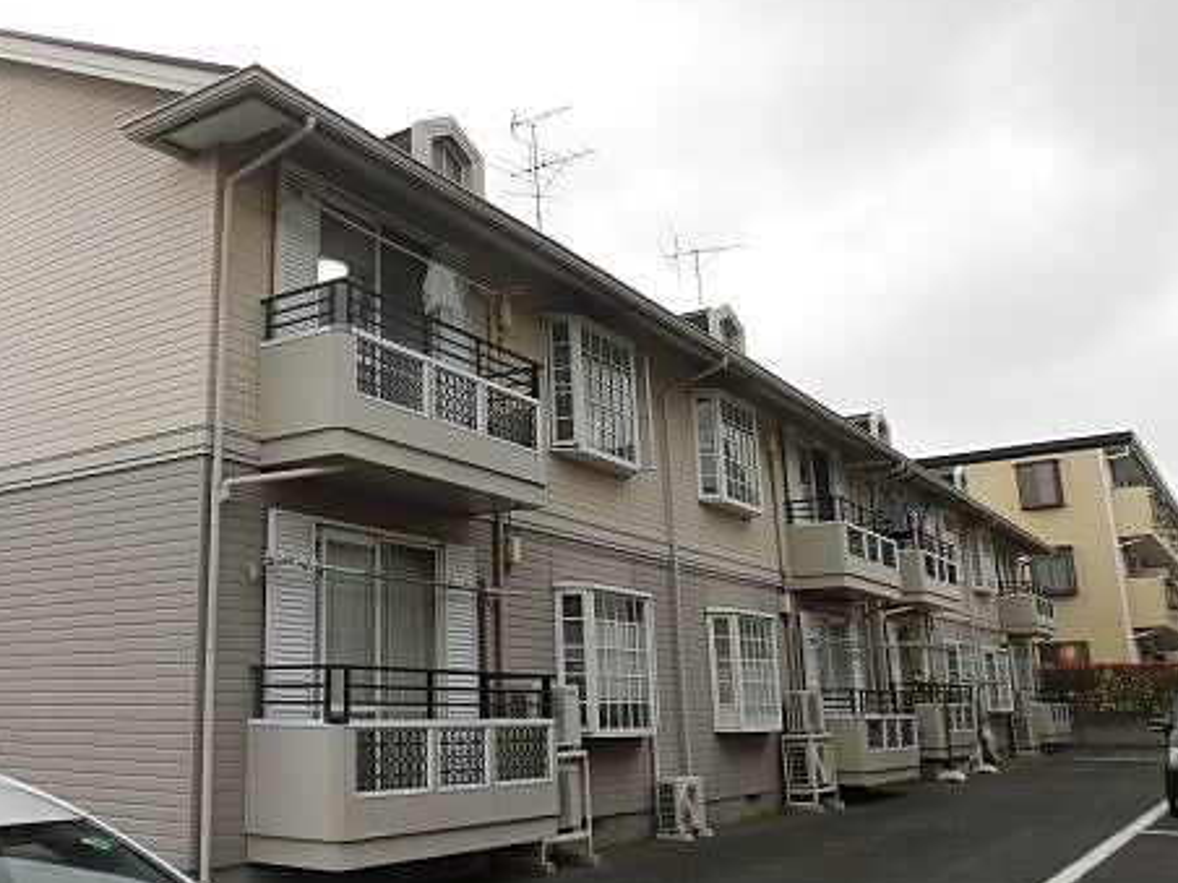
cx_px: 365
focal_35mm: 34
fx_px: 1157
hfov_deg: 52.6
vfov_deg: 41.7
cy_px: 378
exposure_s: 1/125
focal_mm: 4.3
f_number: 3.1
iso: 100
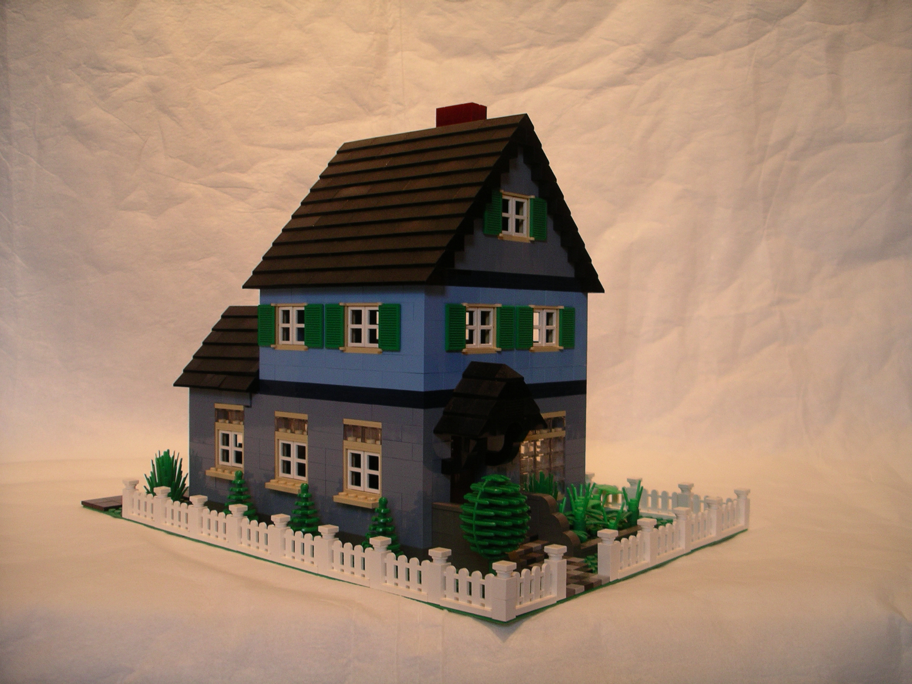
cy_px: 342
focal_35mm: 37
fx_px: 975
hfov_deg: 50.1
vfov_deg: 38.7
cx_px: 456
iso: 160
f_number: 2.8
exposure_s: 1/30
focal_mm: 7.8
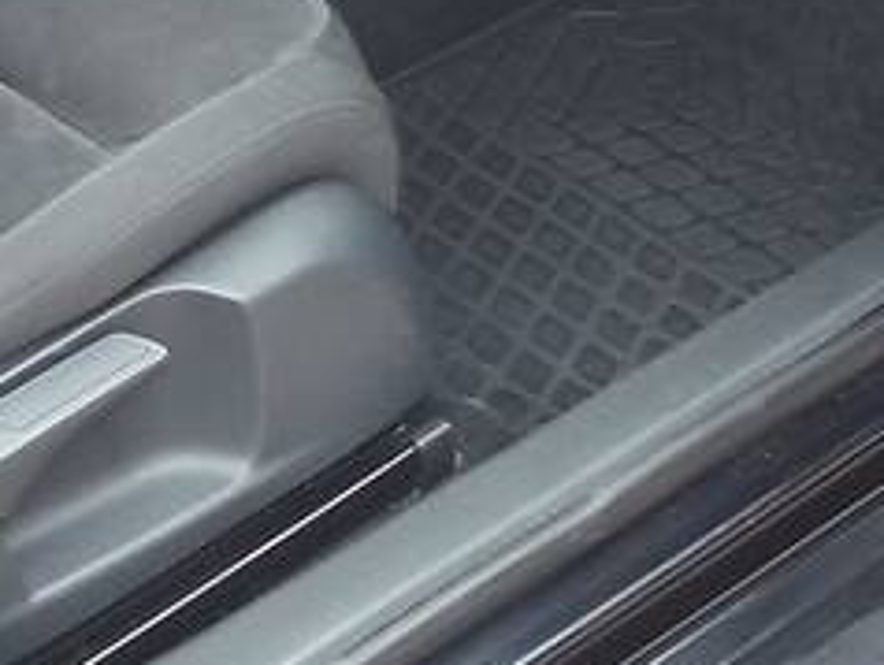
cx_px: 765
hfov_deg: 20.5
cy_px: -364
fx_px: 2403
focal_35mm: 94
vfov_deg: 14.6
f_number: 1.9
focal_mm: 3.7
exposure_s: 1/43
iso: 64
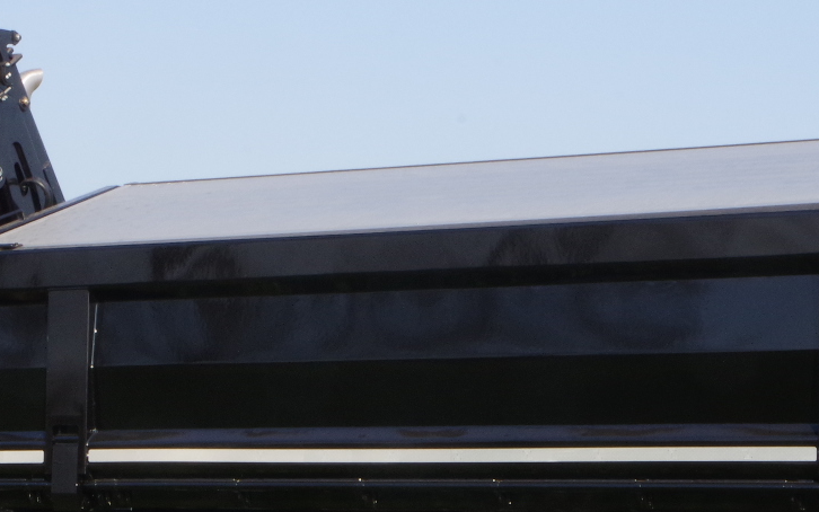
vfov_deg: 10.5
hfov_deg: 16.8
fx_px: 2768
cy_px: 406
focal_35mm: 124
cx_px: 400
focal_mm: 31
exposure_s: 1/80
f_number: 22
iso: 800
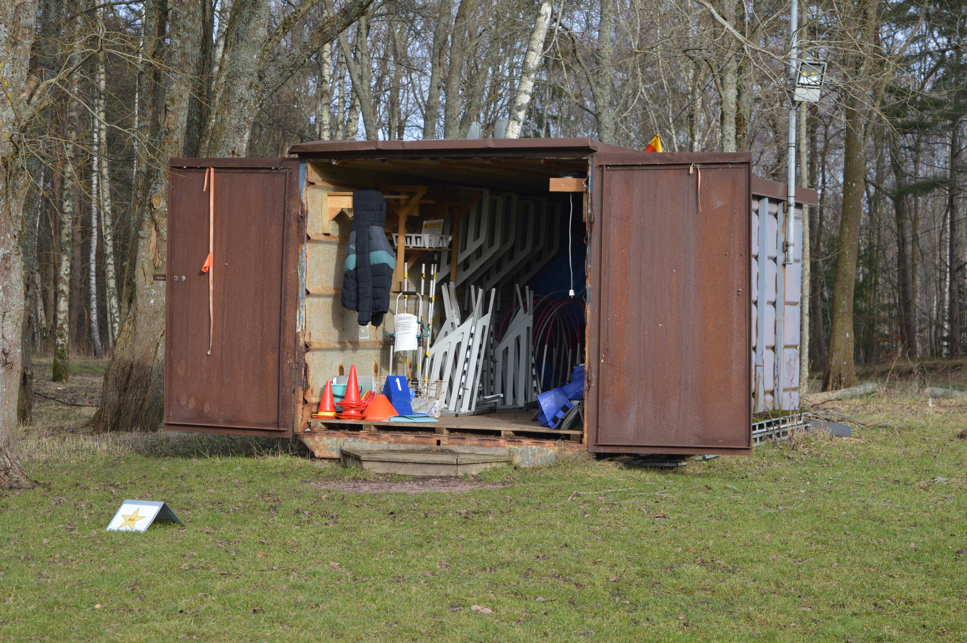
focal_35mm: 82
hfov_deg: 24.6
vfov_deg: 16.5
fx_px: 2214
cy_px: 322
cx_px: 484
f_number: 5.6
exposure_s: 1/500
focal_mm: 55
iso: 400
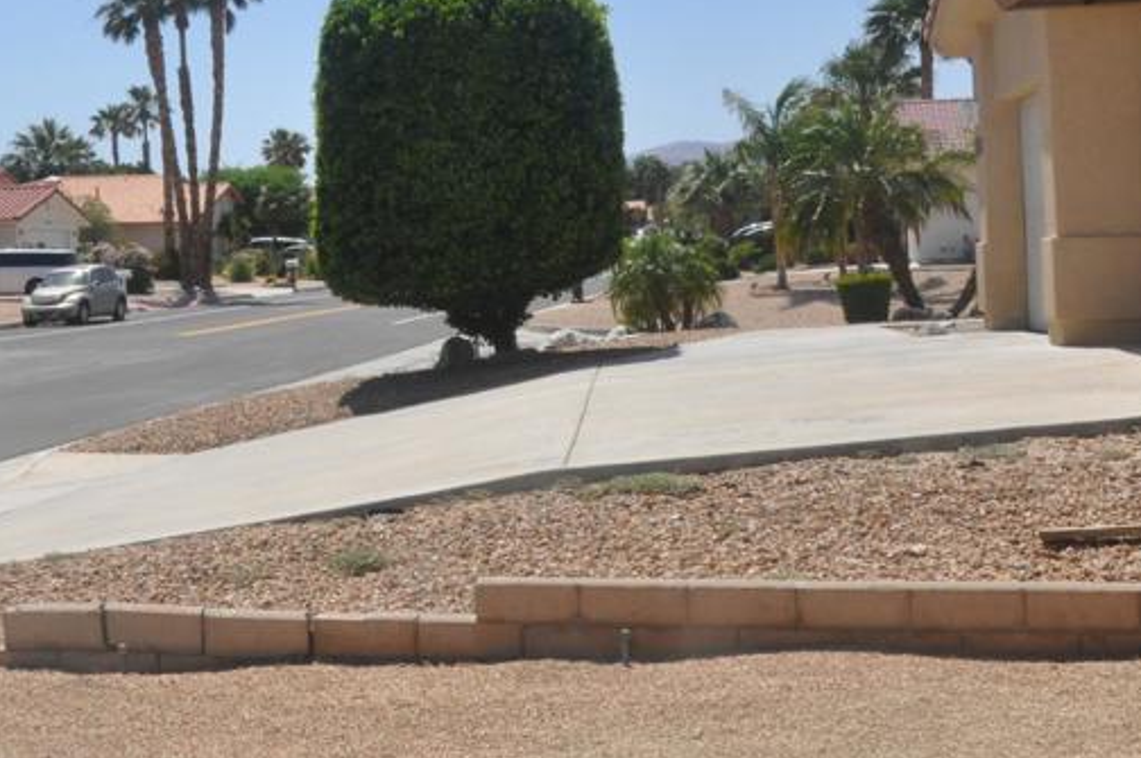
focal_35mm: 64
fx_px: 2027
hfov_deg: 30.7
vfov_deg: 20.7
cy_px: 66
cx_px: 233
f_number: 16
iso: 1000
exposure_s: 1/1000
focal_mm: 21
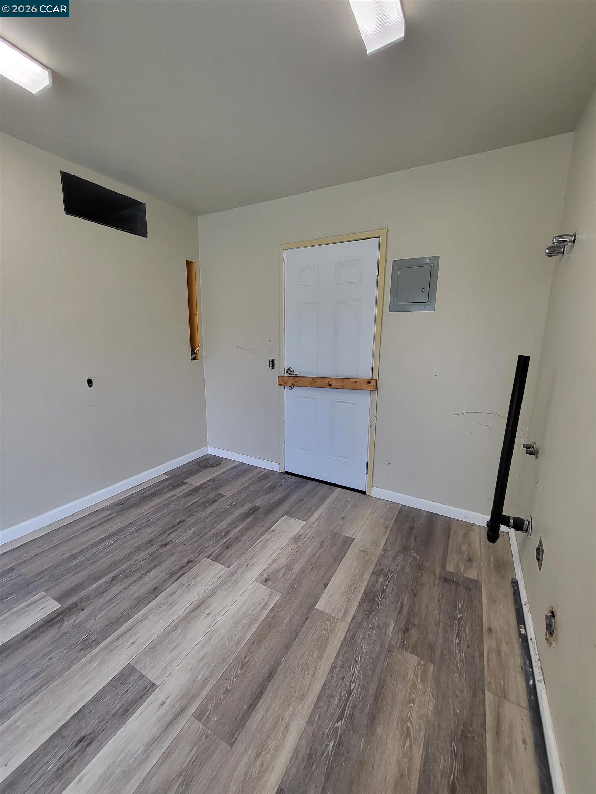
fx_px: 298
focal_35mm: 13
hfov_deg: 89.9
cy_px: 397
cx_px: 298
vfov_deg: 106.2
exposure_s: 1/60
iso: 80
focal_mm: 1.74
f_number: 2.2
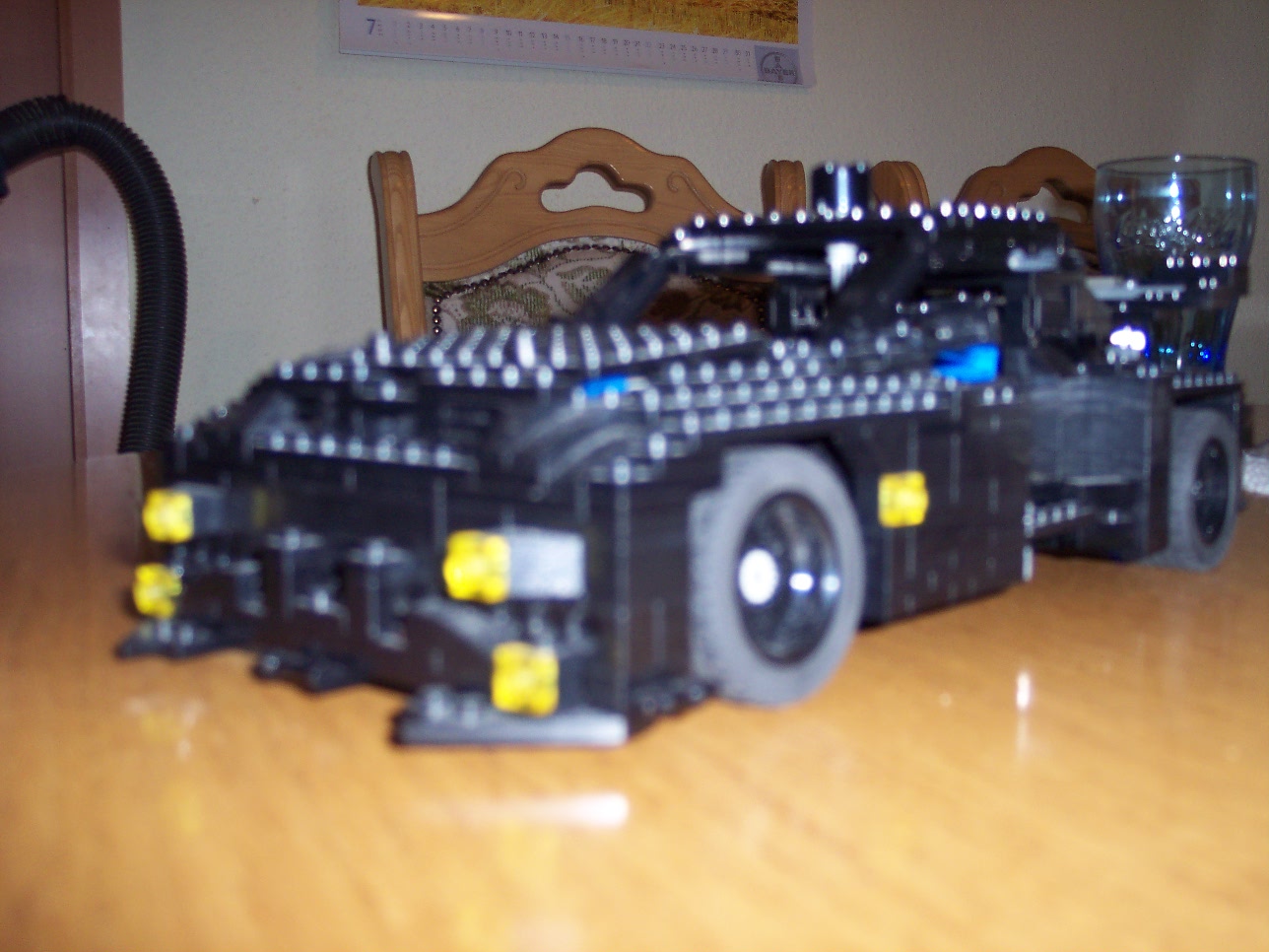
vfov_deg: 37.7
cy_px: 476
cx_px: 634
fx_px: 1393
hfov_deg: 49.0
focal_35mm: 38
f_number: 2.8
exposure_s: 1/30
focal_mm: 8
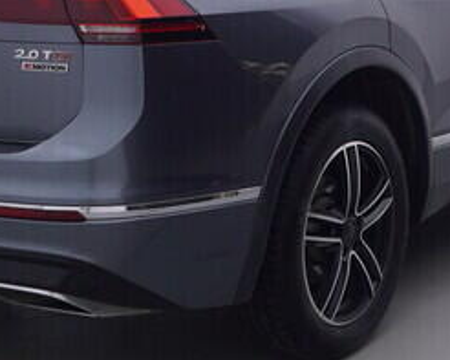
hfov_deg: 21.6
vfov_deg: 17.3
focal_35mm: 88
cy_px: 53
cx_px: 311
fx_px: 1172
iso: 200
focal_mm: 15
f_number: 5
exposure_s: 1/80
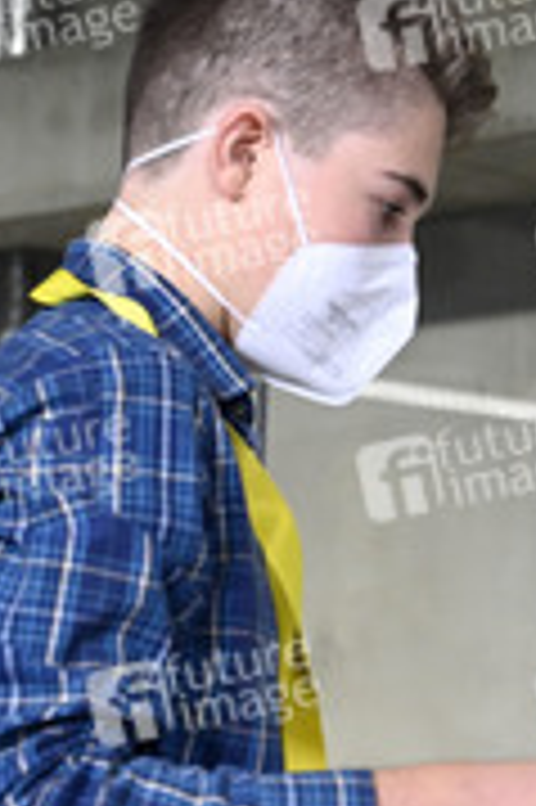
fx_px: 4788
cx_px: 534
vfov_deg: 9.6
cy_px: 581
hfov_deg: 6.4
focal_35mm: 214
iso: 4000
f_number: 6.3
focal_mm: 85
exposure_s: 1/400
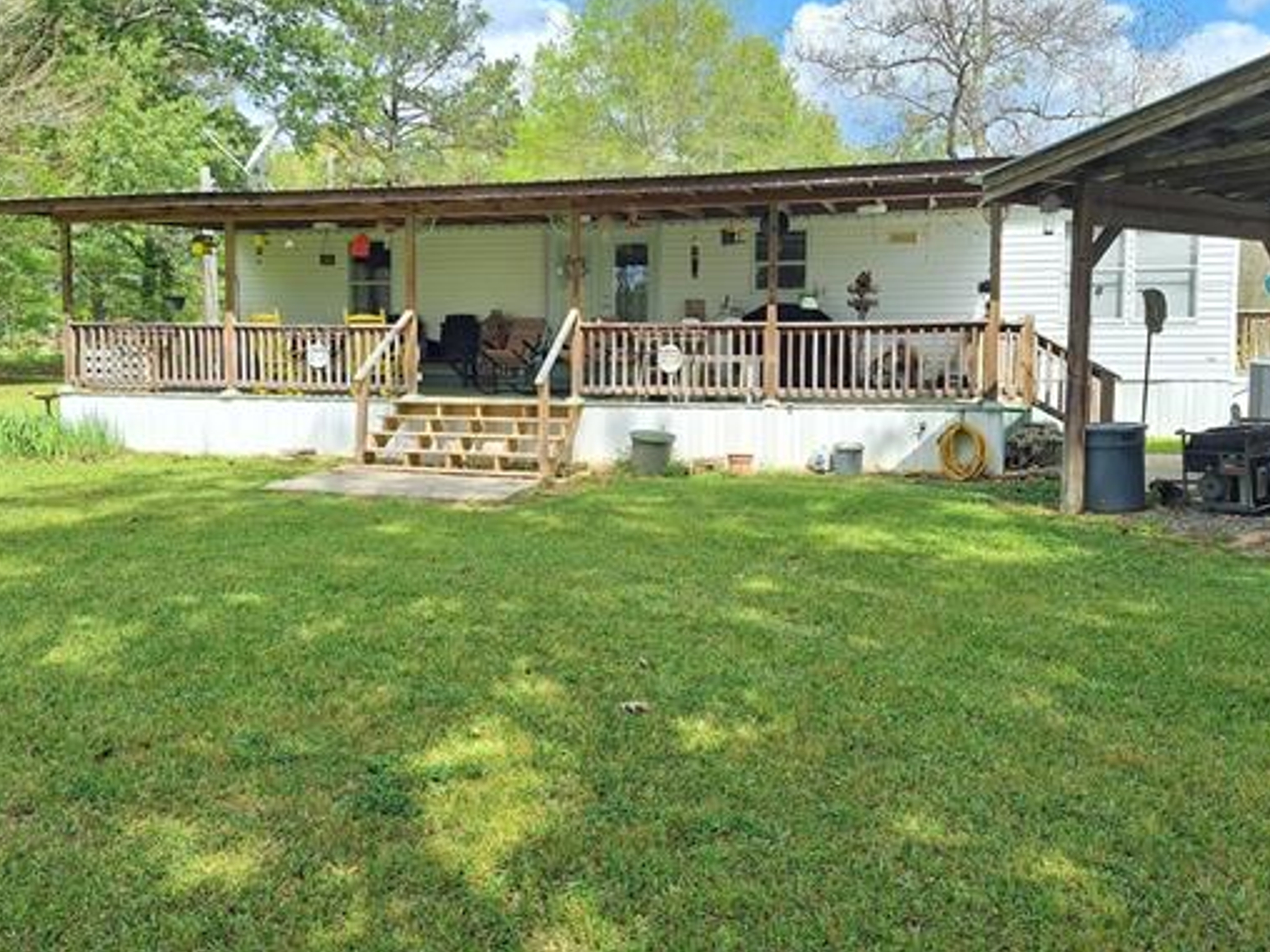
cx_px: 585
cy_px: 395
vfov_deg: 48.0
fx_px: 1064
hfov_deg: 61.6
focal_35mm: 29
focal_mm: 5.54
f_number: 1.8
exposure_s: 1/1029
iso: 40
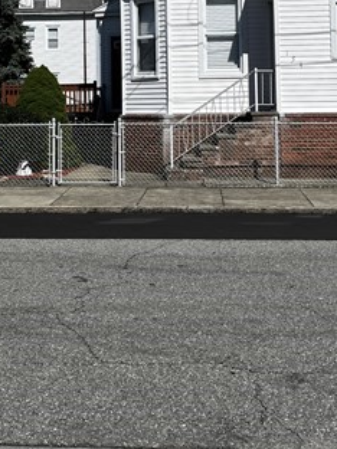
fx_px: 831
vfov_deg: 29.0
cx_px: 145
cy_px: 43
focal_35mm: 64
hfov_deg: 22.9
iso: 50
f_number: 1.6
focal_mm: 5.1
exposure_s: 1/7353
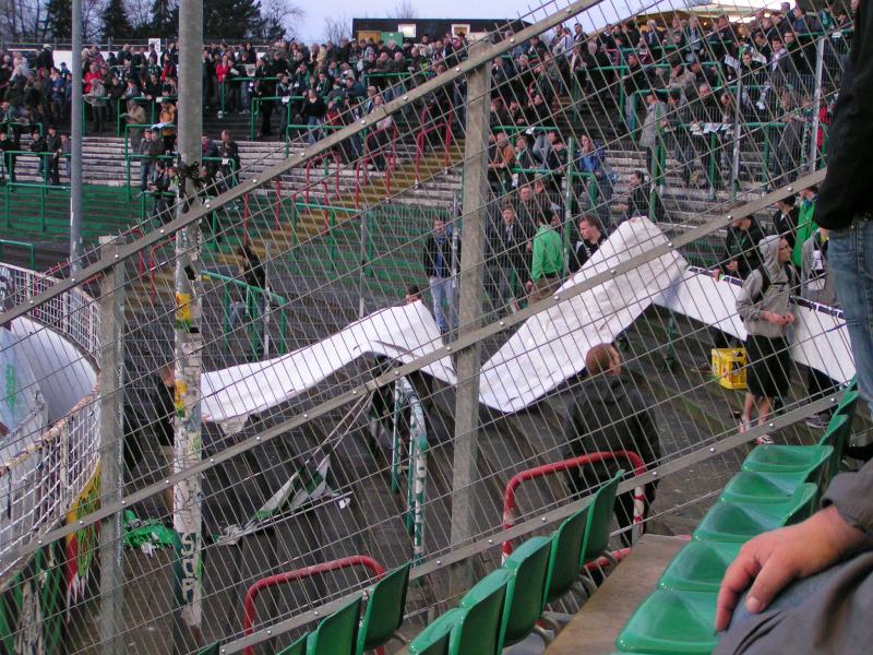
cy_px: 328
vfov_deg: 25.7
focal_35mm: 57
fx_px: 1438
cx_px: 436
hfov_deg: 33.8
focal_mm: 8.7
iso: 200
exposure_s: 1/40
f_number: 3.2
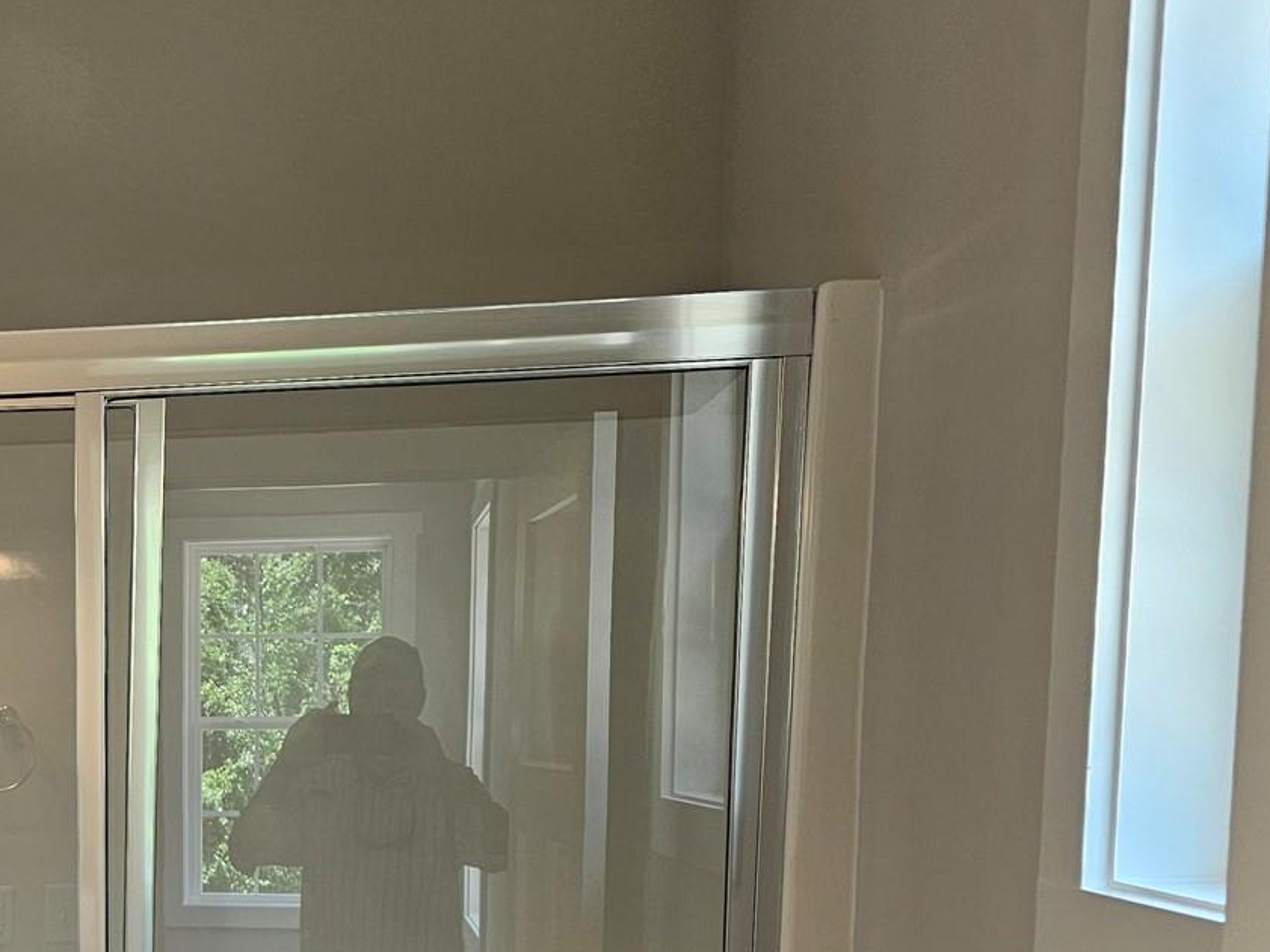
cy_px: 946
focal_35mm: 56
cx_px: -53
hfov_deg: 31.3
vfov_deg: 24.9
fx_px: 2055
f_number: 1.7
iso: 64
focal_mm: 6.3
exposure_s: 1/120
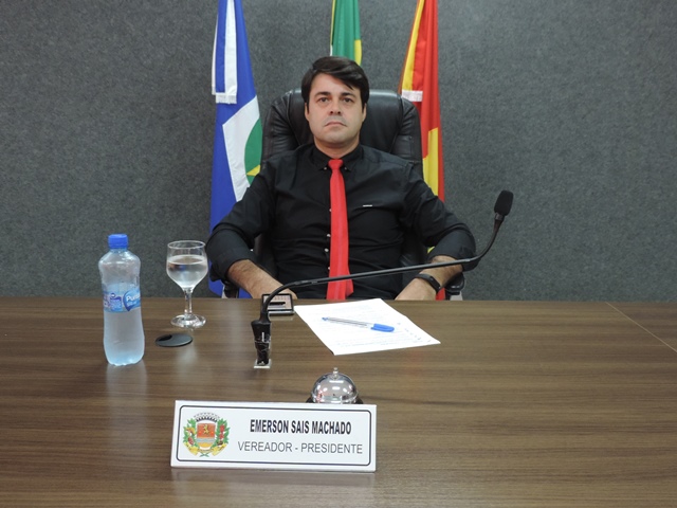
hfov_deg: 55.4
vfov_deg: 42.9
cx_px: 338
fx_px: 645
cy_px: 254
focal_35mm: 33
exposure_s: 1/20
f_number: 3.2
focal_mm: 5.8
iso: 400
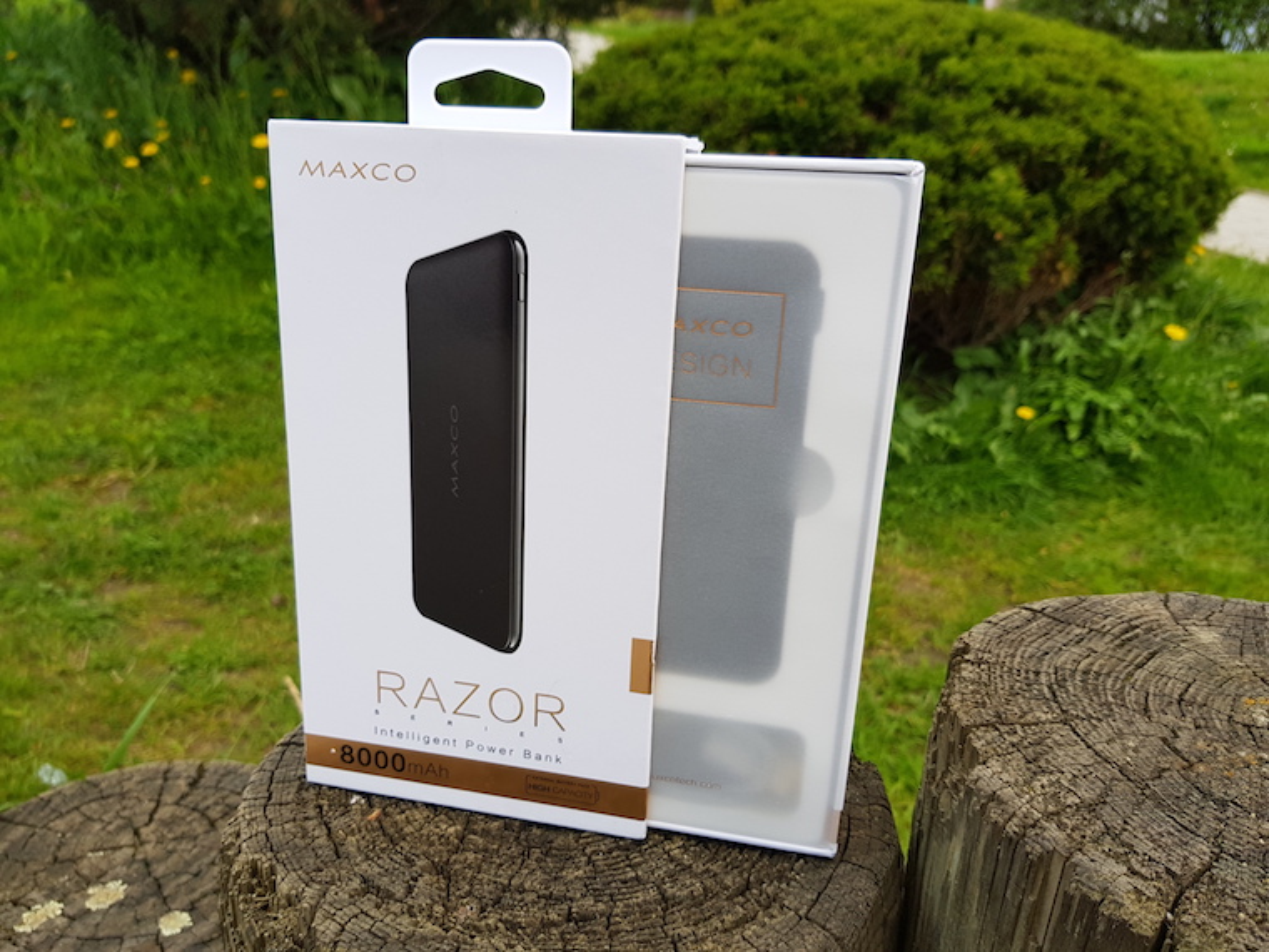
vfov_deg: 53.1
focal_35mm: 26
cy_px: 476
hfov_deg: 67.3
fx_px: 953
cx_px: 634
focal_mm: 4.2
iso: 40
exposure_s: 1/196
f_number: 1.7
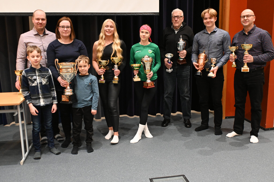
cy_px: 91
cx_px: 137
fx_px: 263
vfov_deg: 38.4
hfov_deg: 55.1
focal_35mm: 34
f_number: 2.8
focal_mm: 23
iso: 3200
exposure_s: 1/80
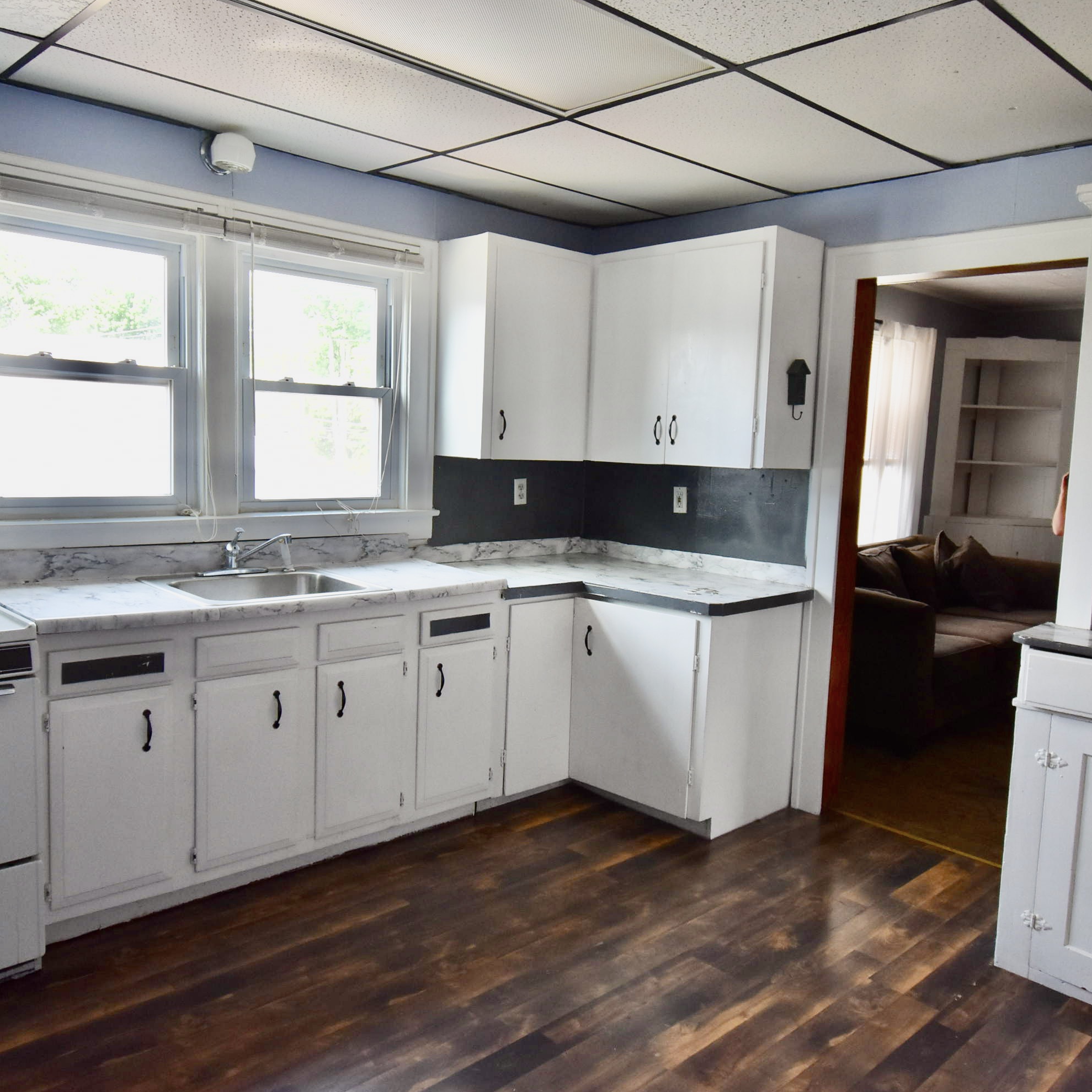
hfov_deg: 59.1
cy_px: 551
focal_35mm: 27
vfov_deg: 59.1
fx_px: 964
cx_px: 560
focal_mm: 14
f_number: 5
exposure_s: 1/125
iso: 800
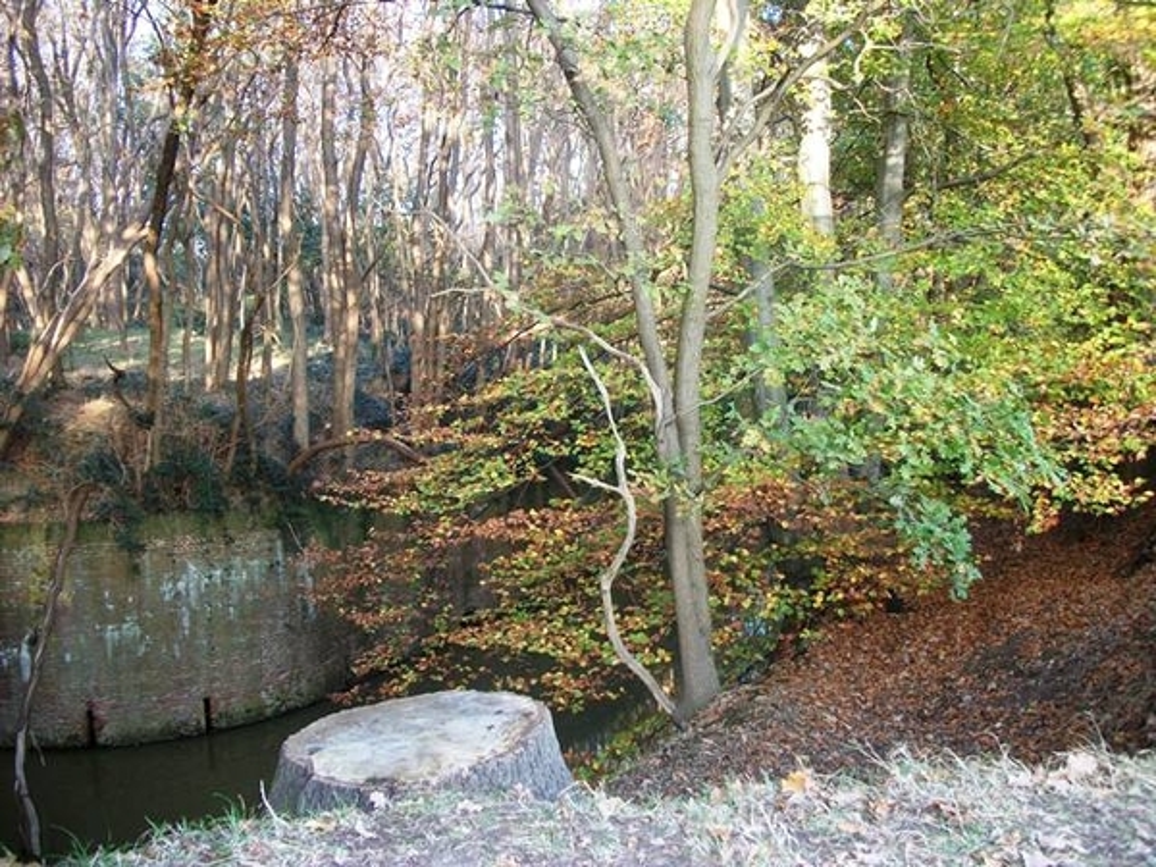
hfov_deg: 56.8
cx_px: 578
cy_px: 434
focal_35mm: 32
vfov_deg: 44.2
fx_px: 1069
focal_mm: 5.7
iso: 96
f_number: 2.9
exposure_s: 1/60
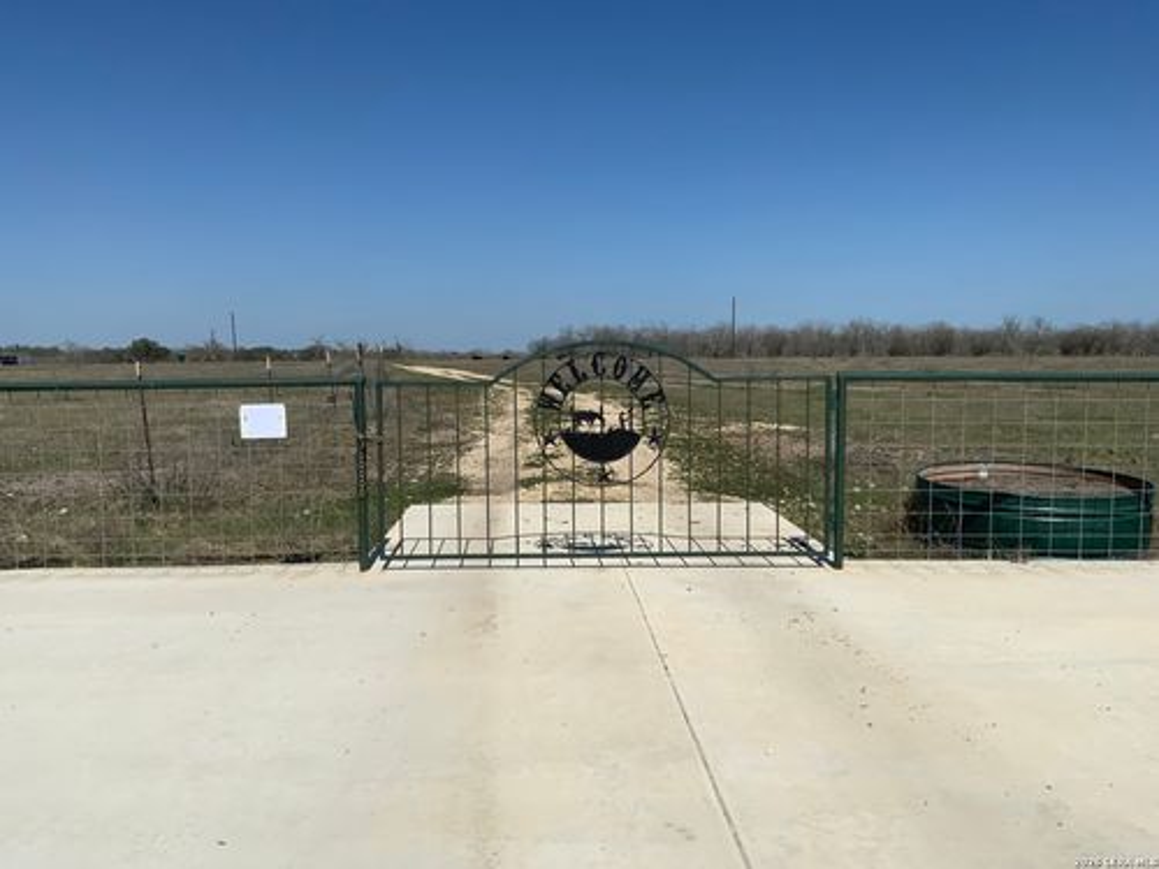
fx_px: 971
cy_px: 434
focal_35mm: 29
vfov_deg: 48.2
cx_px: 580
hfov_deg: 61.7
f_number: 1.8
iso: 20
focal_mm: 3
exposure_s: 1/6536
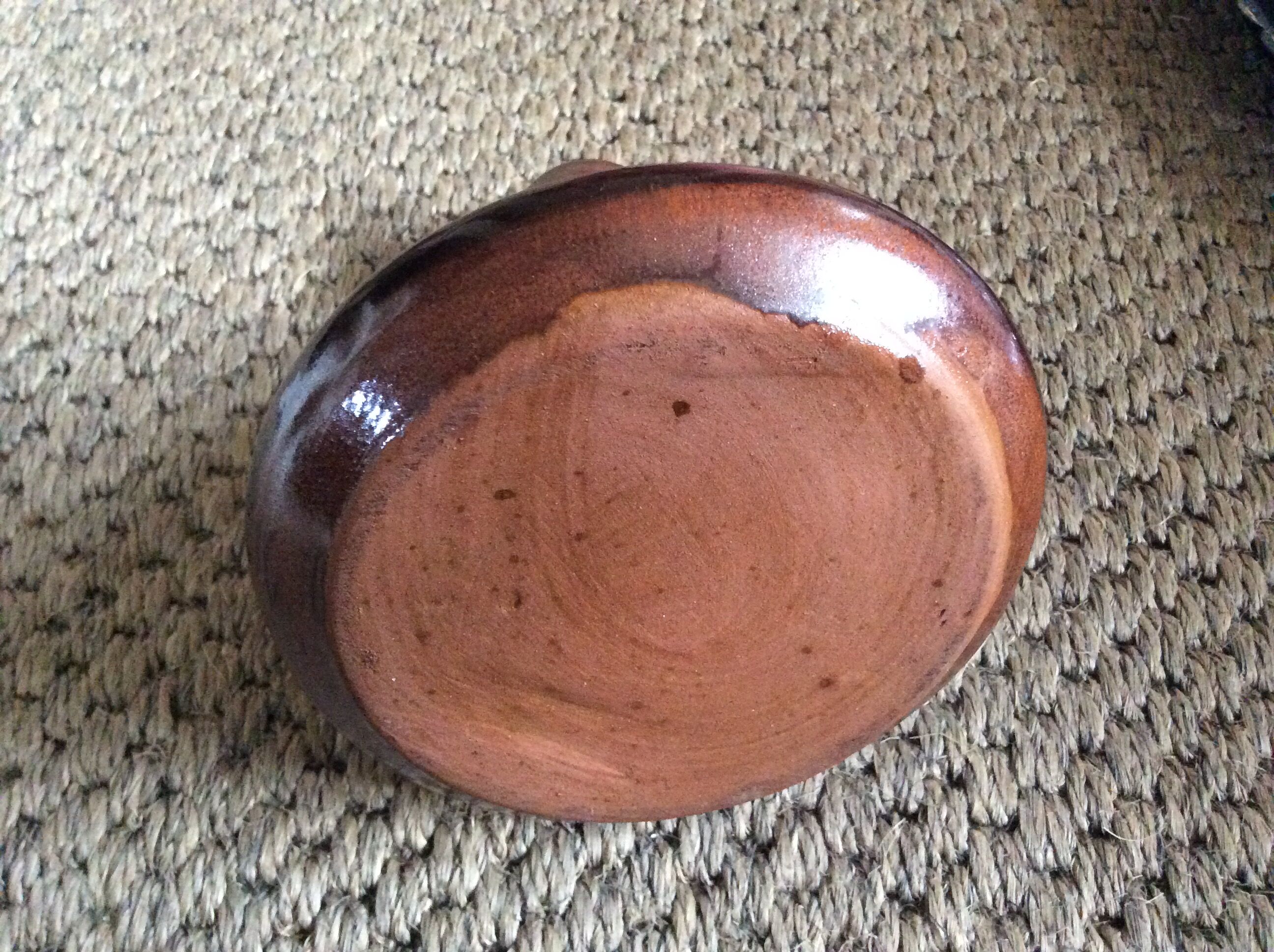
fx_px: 1176
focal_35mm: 32
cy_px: 476
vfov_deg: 44.1
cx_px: 637
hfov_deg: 56.9
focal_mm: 3.3
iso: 400
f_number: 2.4
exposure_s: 1/17
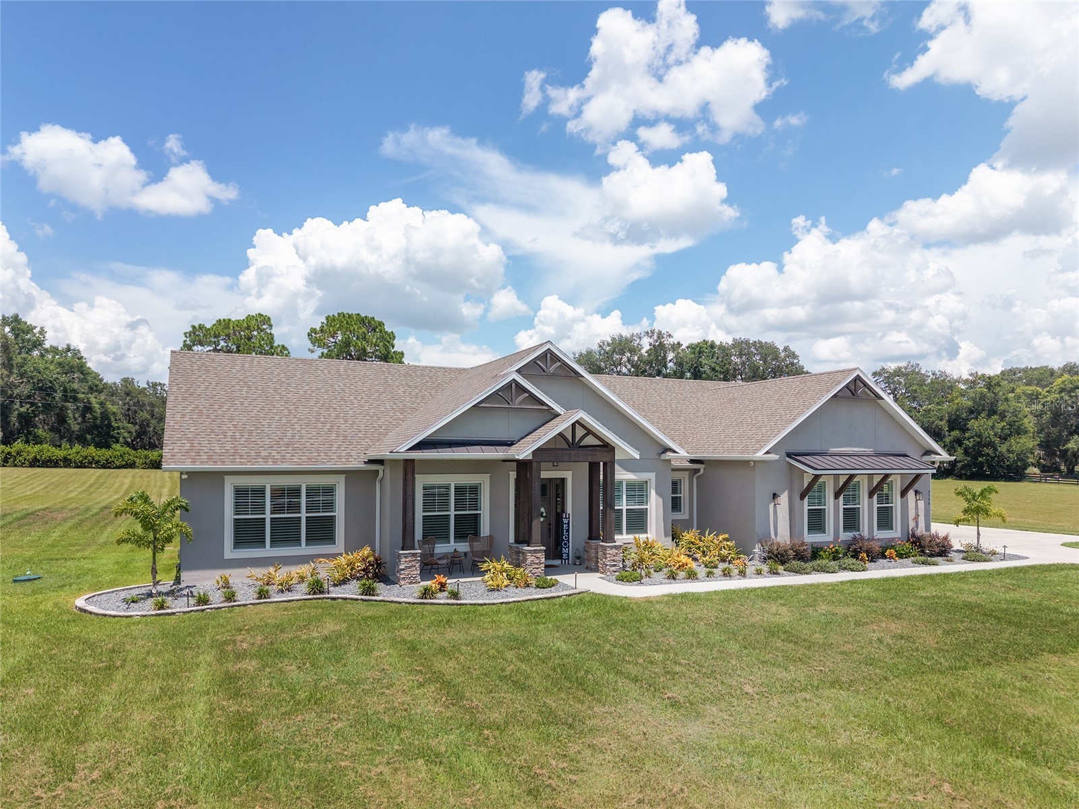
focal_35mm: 24
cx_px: 540
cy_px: 404
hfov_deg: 71.6
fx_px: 748
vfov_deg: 56.8
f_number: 1.8
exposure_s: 1/5000
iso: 150
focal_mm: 8.67
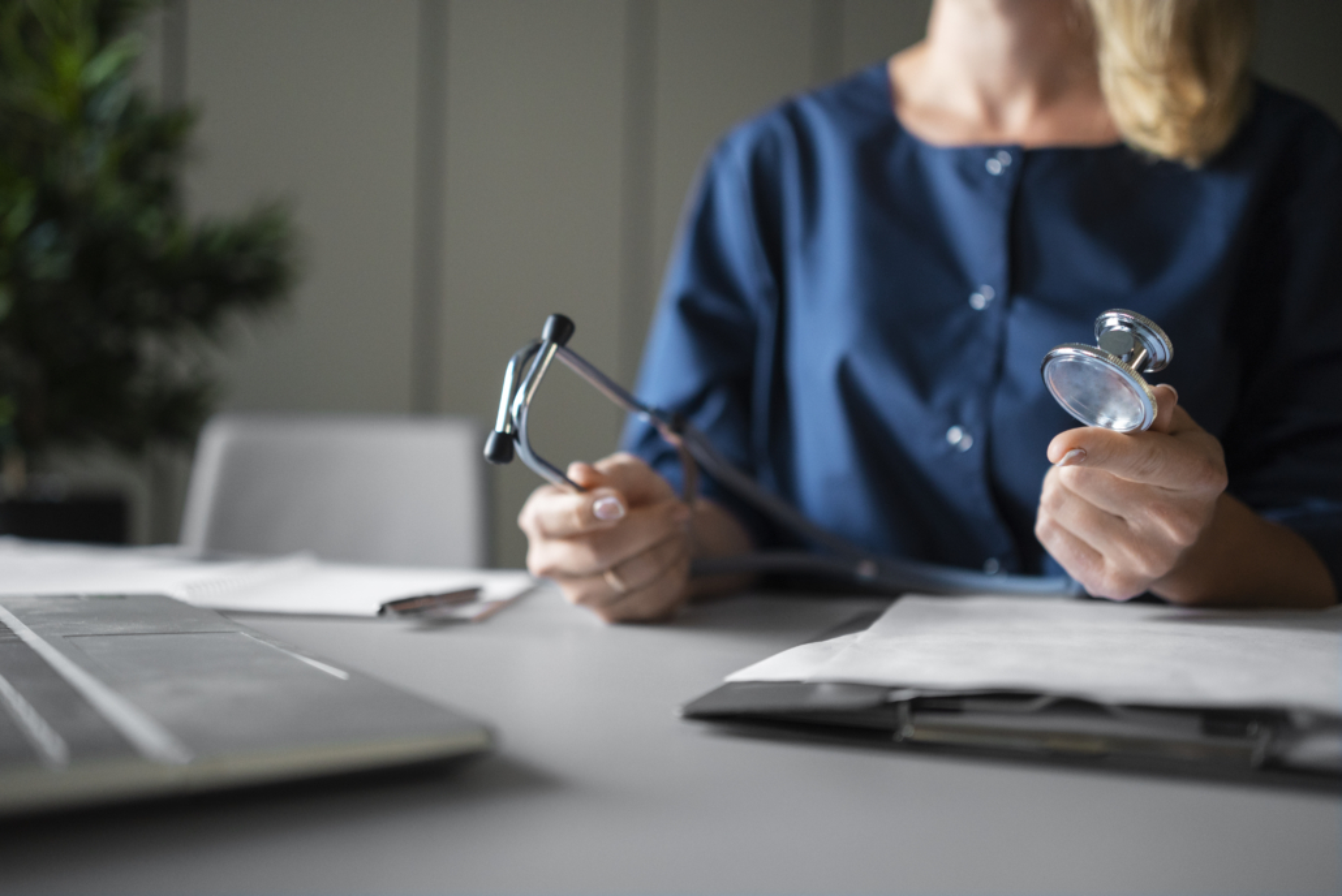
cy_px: 448
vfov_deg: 37.9
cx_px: 671
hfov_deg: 54.4
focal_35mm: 35
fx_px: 1305
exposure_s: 1/160
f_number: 2
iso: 1250
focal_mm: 35
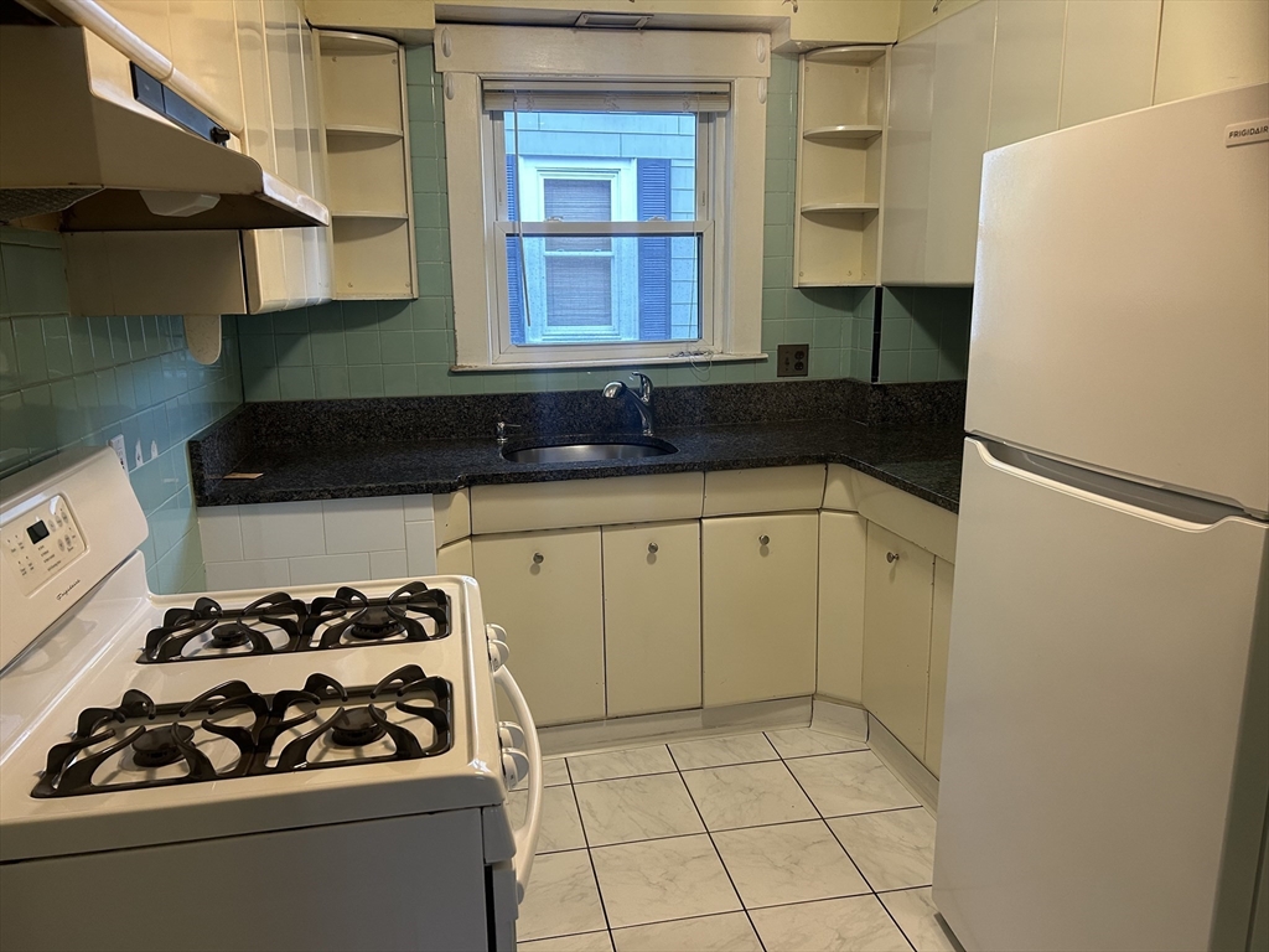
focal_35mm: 26
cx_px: 634
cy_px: 476
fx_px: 953
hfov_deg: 67.3
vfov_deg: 53.1
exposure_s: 1/60
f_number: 1.5
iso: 160
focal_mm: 5.7
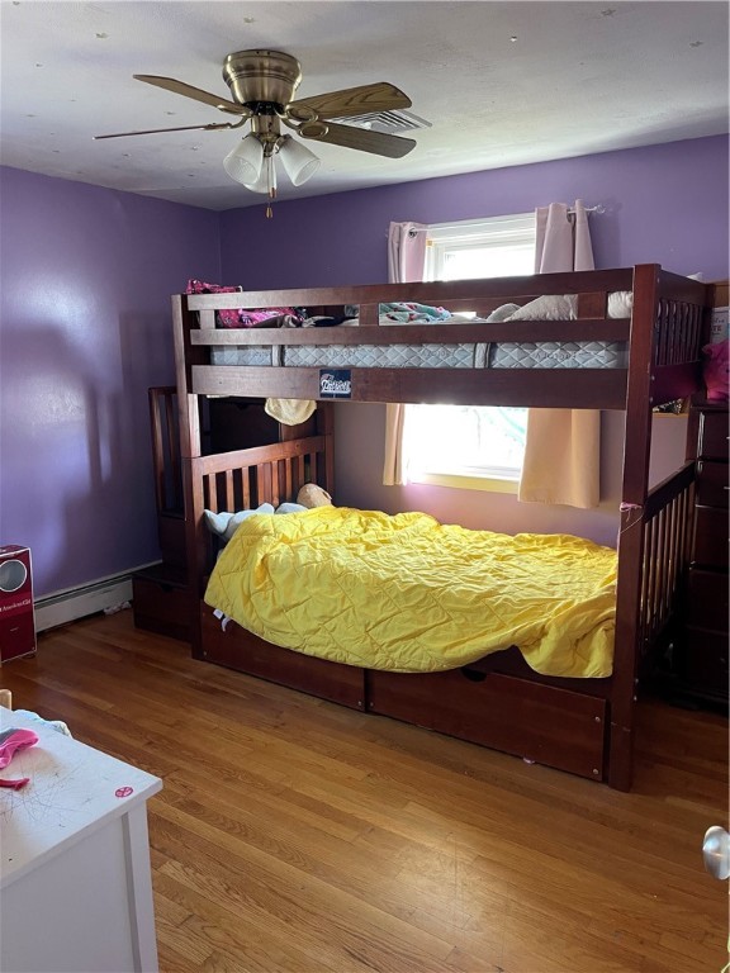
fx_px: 731
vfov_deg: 67.3
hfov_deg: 53.1
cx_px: 365
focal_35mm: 26
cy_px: 486
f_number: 1.6
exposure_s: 1/60
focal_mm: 4.2
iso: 160
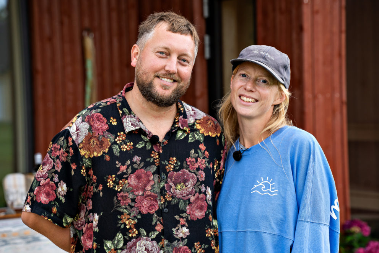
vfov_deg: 12.9
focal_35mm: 106
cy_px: 127
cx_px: 191
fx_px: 1116
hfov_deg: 19.3
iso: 400
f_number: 5
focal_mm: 105
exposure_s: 1/250
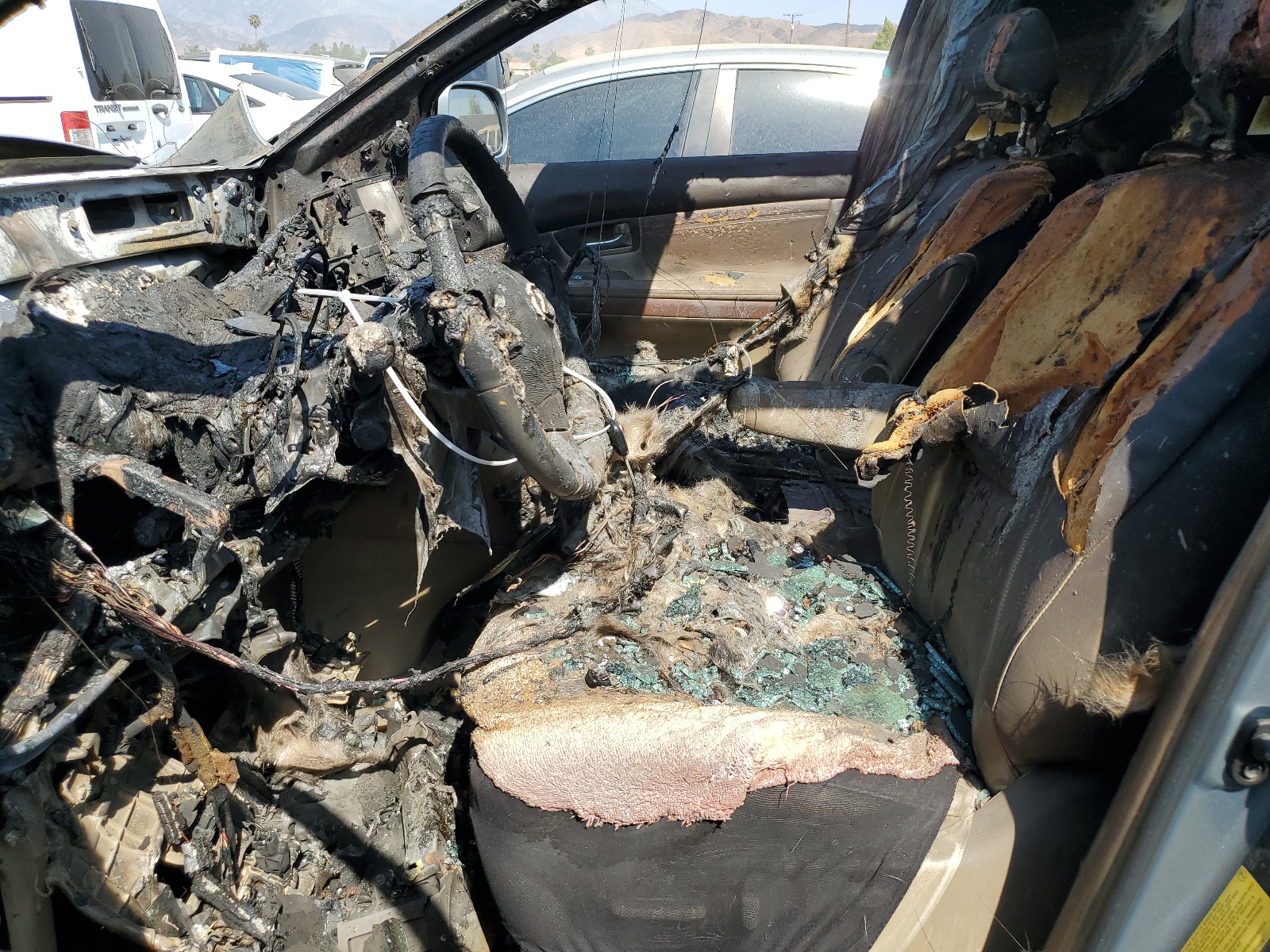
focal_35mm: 26
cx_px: 635
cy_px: 476
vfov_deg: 53.1
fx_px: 954
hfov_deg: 67.3
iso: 50
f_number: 1.5
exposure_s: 1/1667
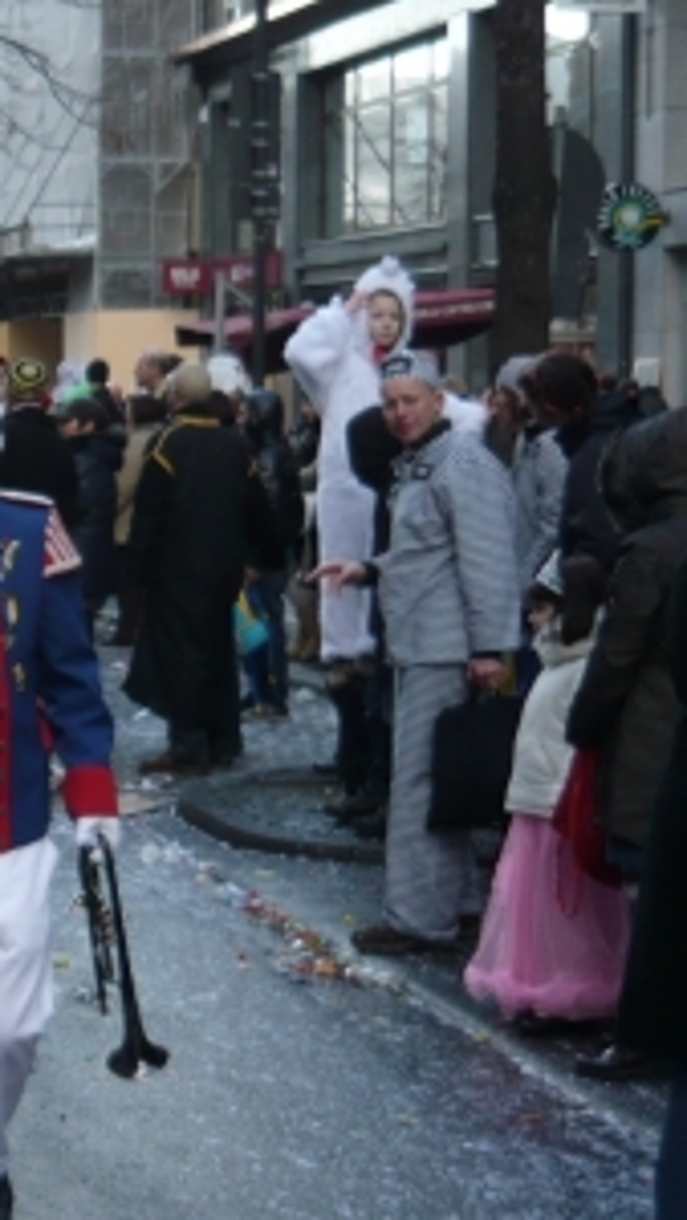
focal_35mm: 84
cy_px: 584
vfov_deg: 25.3
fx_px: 2717
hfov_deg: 12.6
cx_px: -695
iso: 100
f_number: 2.8
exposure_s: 1/200
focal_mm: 5.5
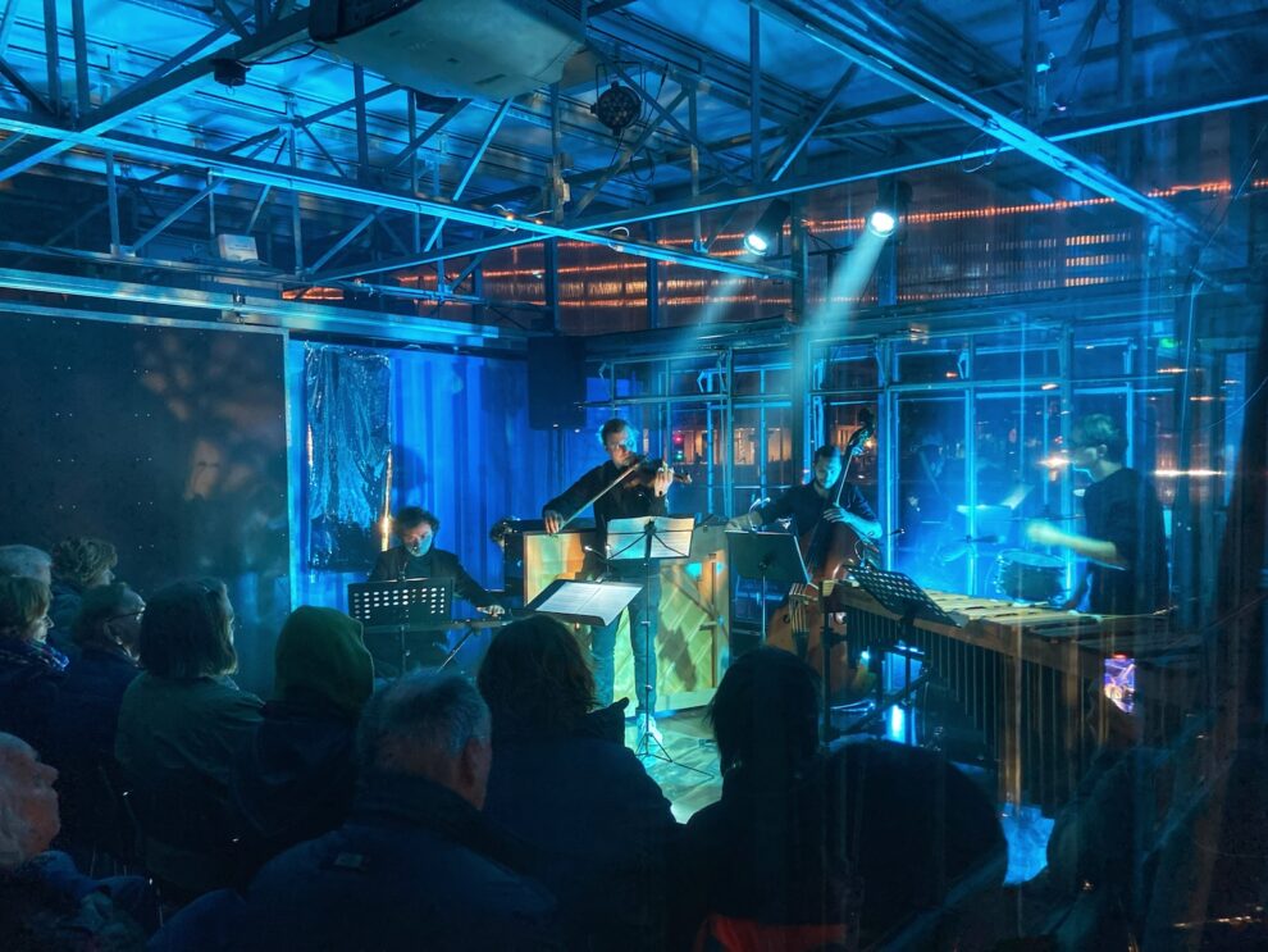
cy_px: 476
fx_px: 1026
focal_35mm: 28
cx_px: 634
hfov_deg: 63.4
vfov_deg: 49.8
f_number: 1.8
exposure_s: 1/30
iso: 640
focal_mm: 3.99
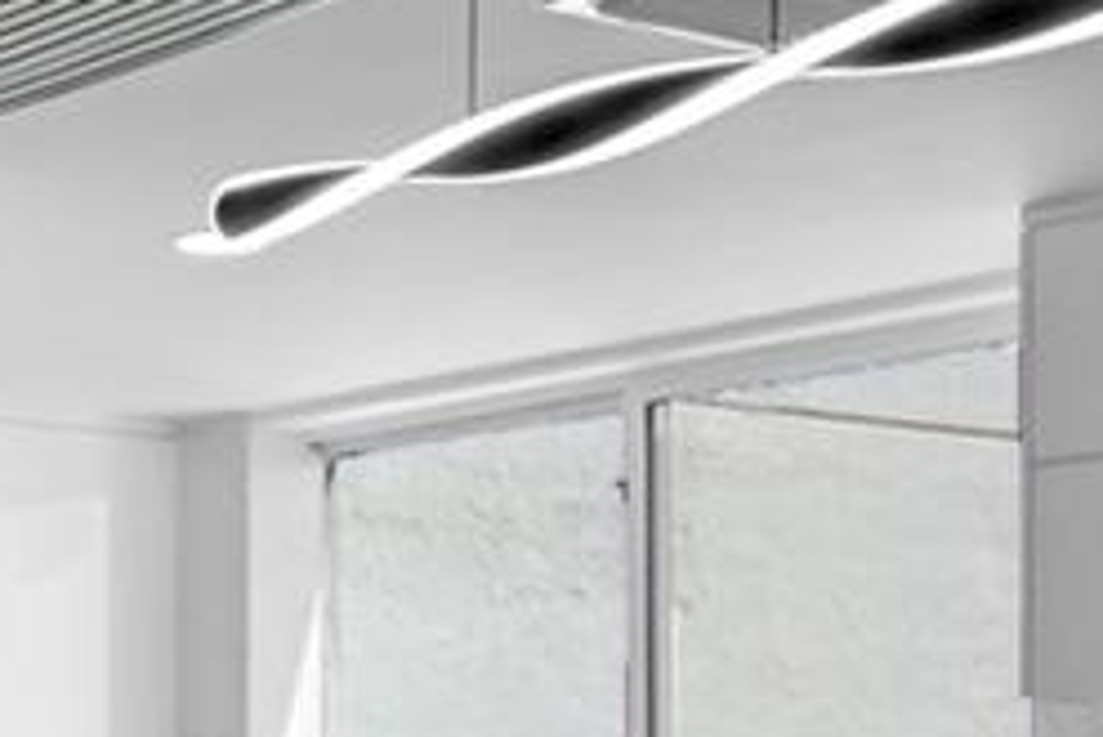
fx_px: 2974
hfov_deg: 19.9
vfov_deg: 13.6
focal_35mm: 97
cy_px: 934
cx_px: -170
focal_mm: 10
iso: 250
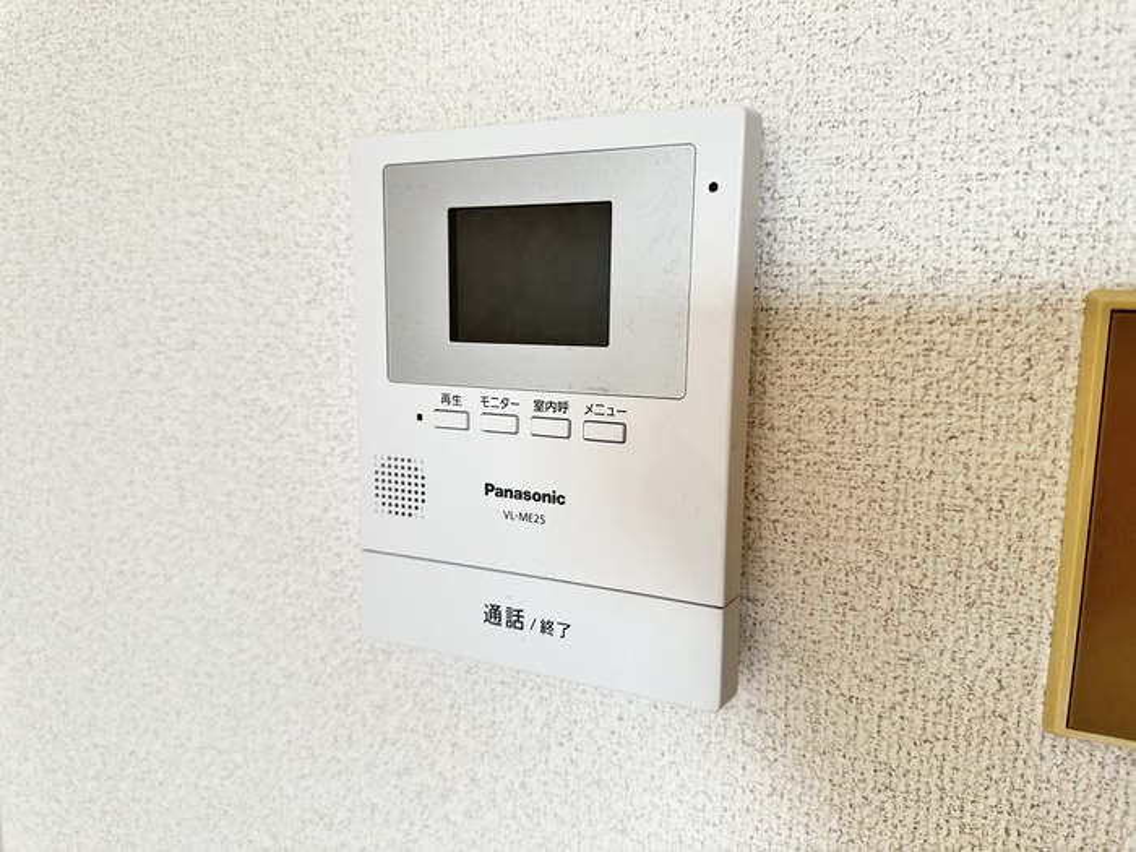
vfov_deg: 56.8
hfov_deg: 71.6
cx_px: 568
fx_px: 788
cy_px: 426
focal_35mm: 24
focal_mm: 6.86
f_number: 1.78
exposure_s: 1/69
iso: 250
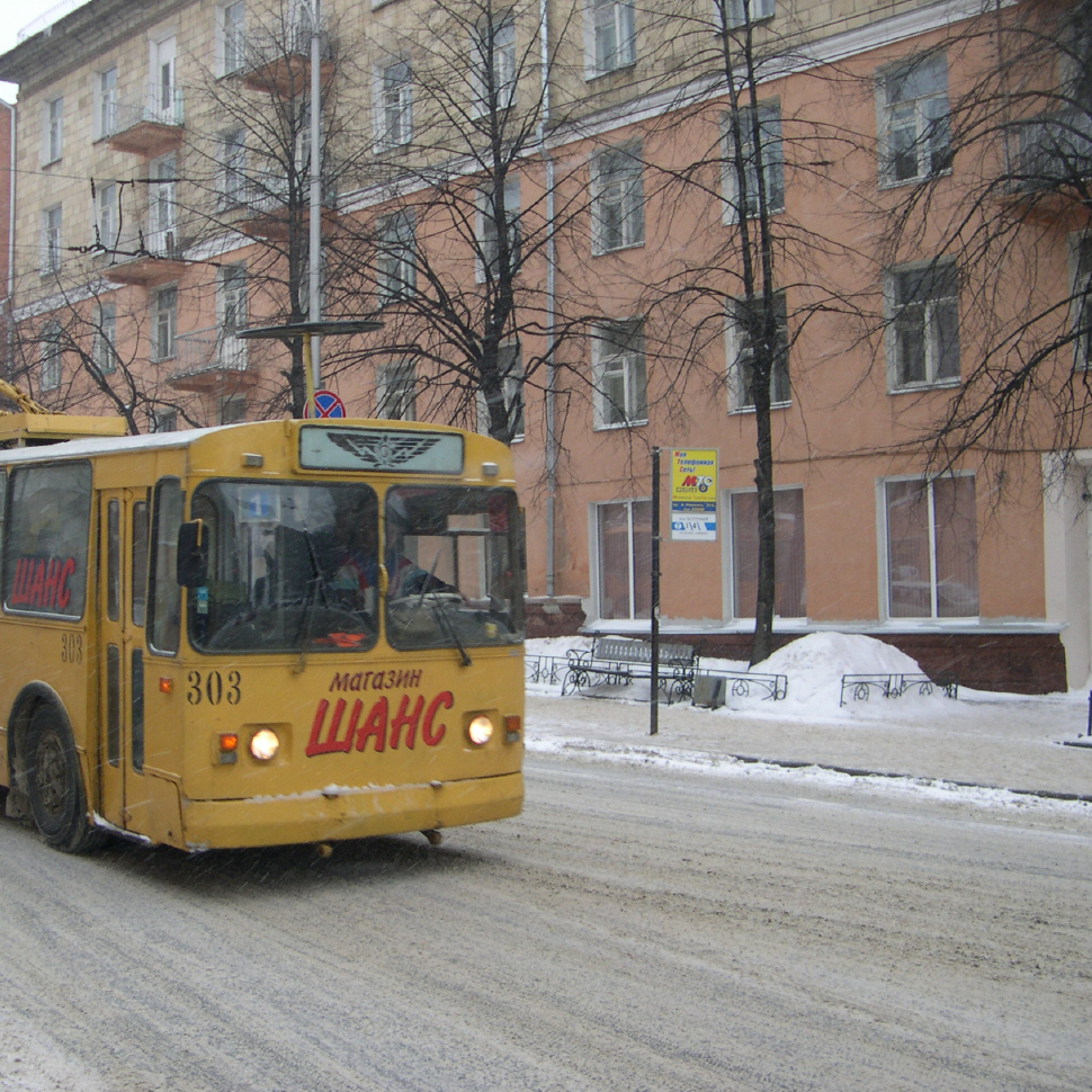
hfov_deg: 37.3
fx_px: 1606
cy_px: 547
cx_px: 388
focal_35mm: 45
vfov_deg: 37.6
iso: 100
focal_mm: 8
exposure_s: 1/91.6
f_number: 2.8
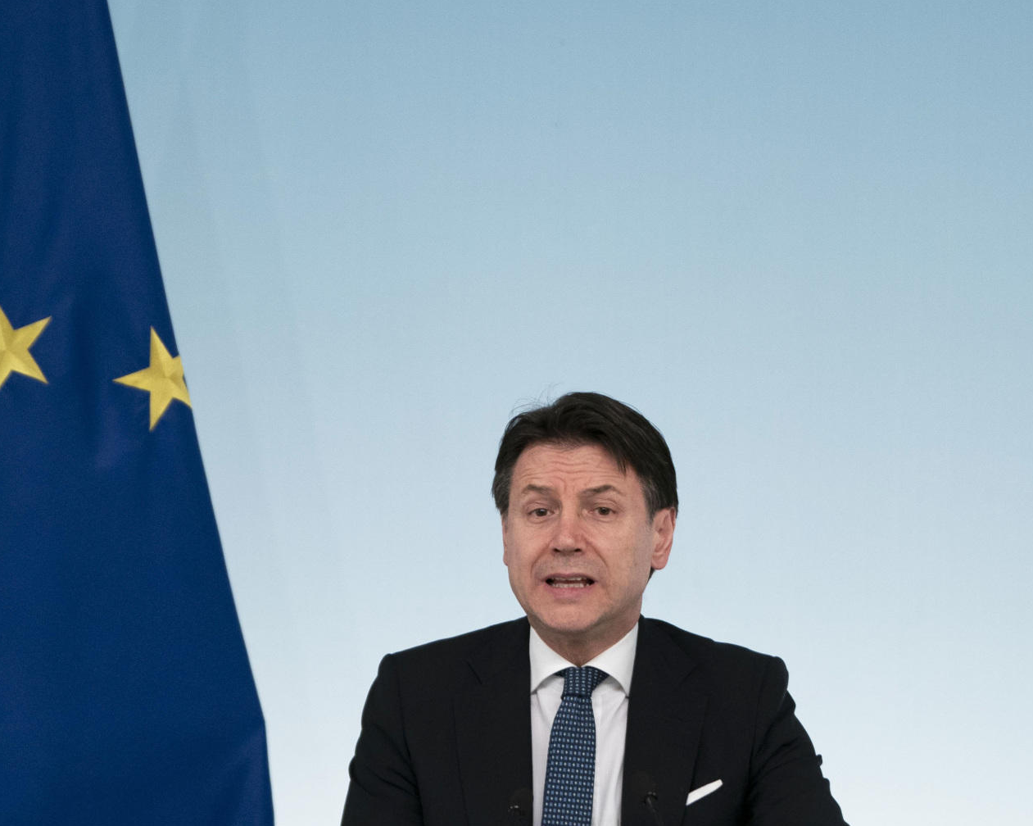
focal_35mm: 247
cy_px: 311
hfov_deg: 7.8
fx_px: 7549
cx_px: 560
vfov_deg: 6.3
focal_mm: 108
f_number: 2.8
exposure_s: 1/250
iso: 1000
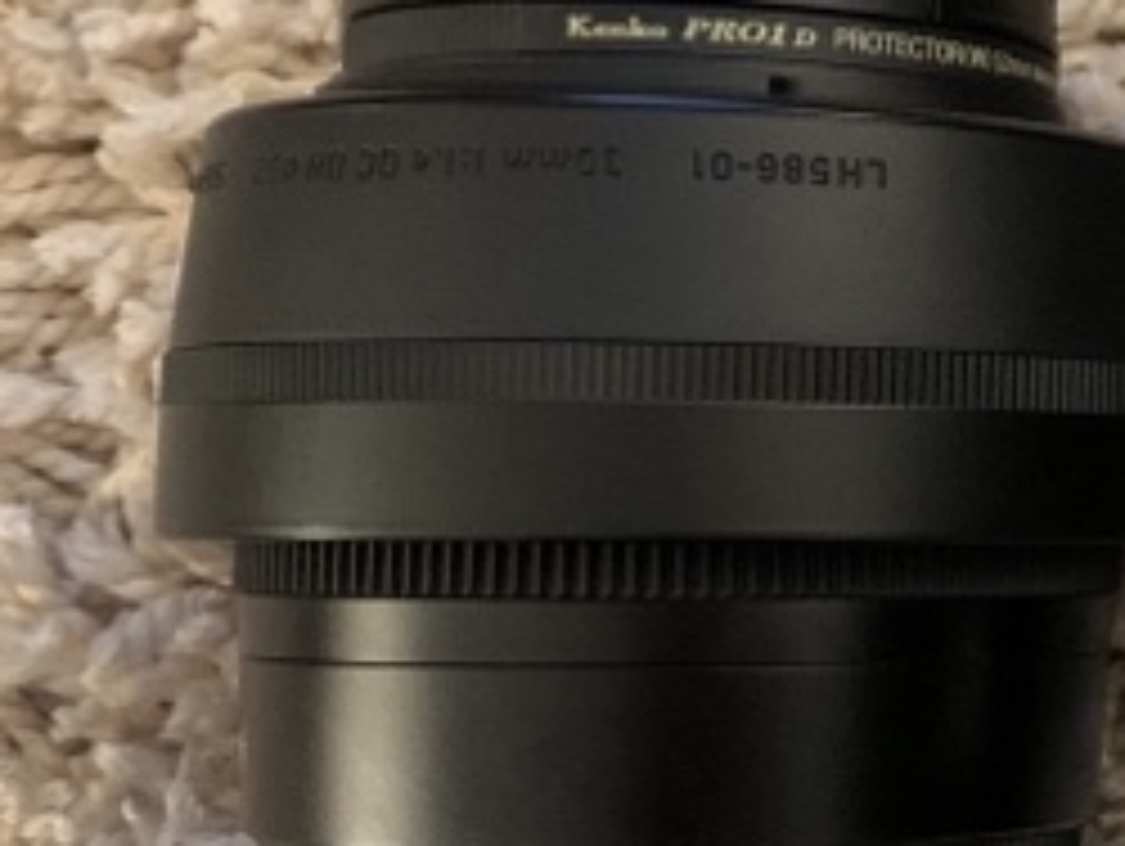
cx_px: 2030
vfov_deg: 14.2
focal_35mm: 104
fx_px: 3383
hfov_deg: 16.0
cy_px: 306
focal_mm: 4.25
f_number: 1.8
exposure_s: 1/29
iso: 640
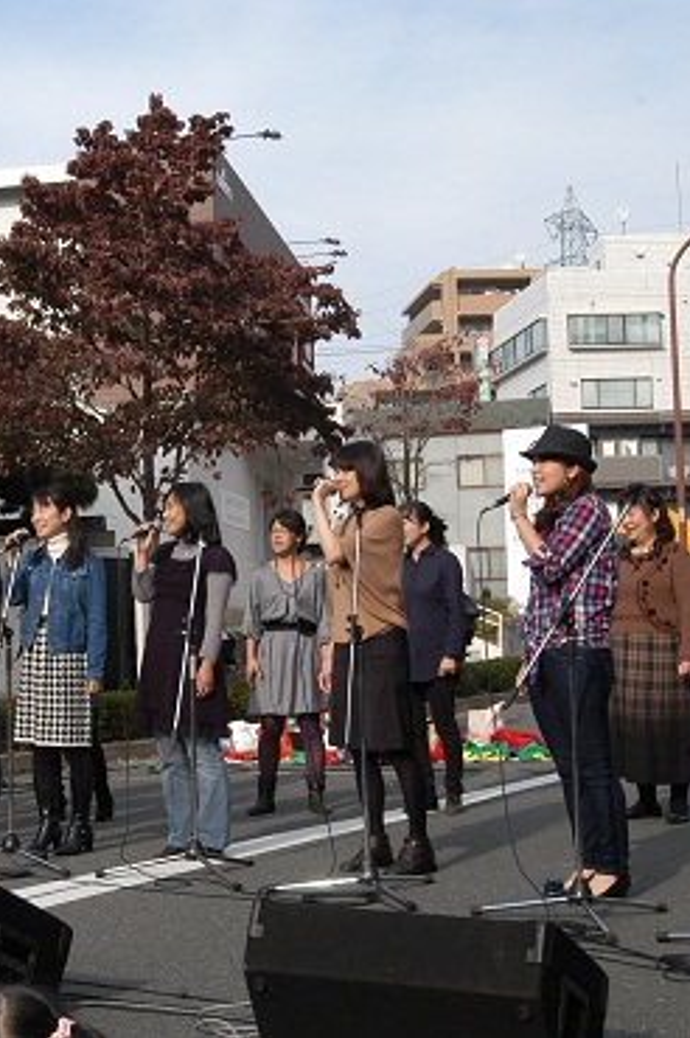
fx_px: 1635
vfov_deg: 35.2
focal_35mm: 57
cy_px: 519
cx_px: 182
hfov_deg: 23.6
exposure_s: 1/350
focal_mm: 25
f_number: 9.5
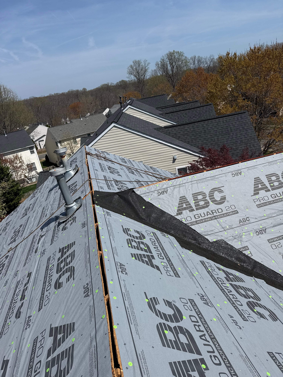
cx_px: 142
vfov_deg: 71.6
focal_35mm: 24
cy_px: 188
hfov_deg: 56.8
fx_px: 262
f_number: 1.78
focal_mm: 6.76
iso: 80
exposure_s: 1/9091
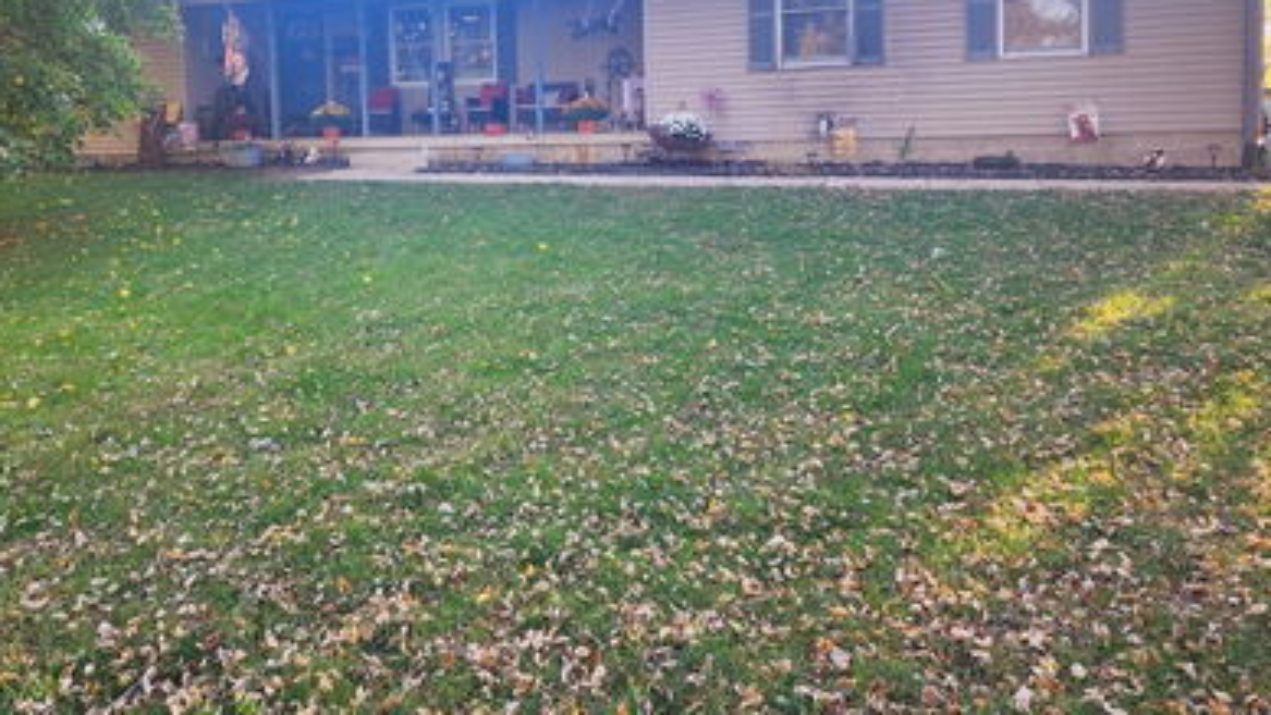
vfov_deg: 35.0
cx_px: 506
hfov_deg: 59.0
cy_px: 193
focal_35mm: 33
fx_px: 1112
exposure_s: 1/182
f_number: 1.8
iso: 25
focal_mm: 6.4
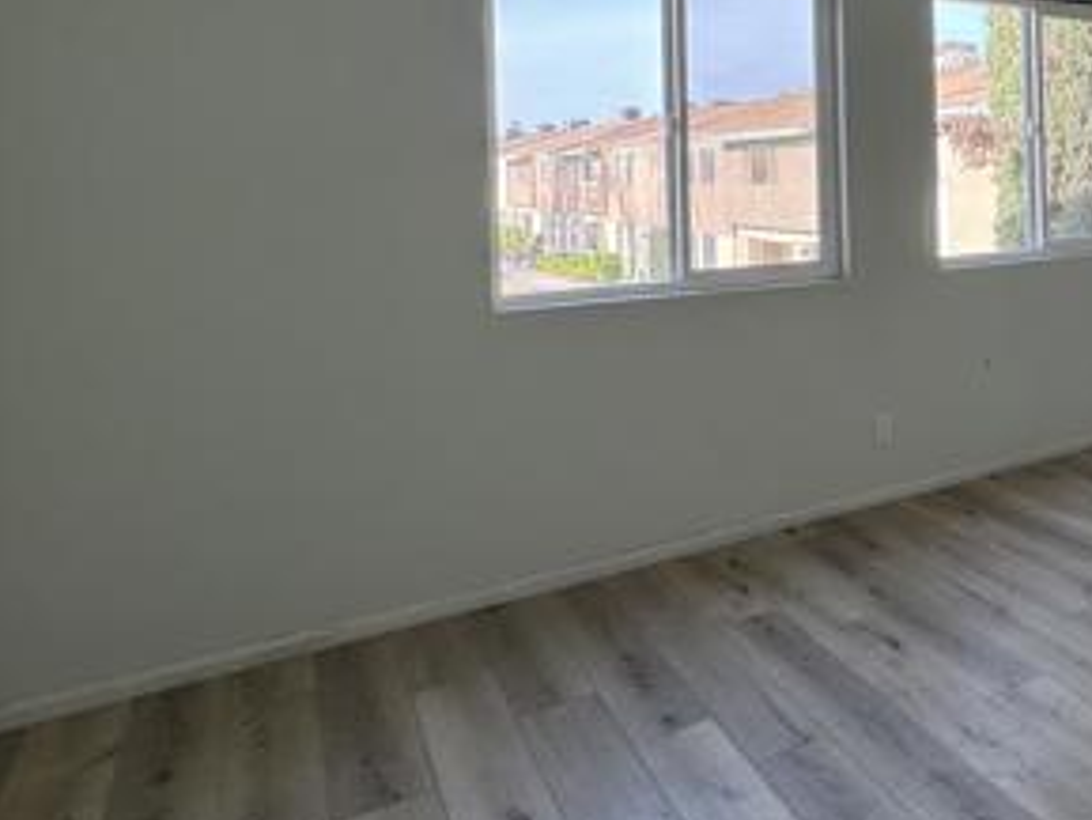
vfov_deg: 43.6
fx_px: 978
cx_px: 1020
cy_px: 178
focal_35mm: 31
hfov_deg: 50.4
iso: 40
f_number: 2.2
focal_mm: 2.22
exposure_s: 1/99
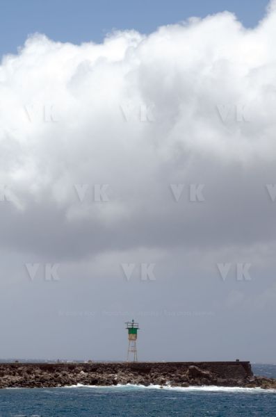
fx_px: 1387
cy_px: 208
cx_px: 138
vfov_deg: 17.1
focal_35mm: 120
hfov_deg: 11.4
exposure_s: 1/250
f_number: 9
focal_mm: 80
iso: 100
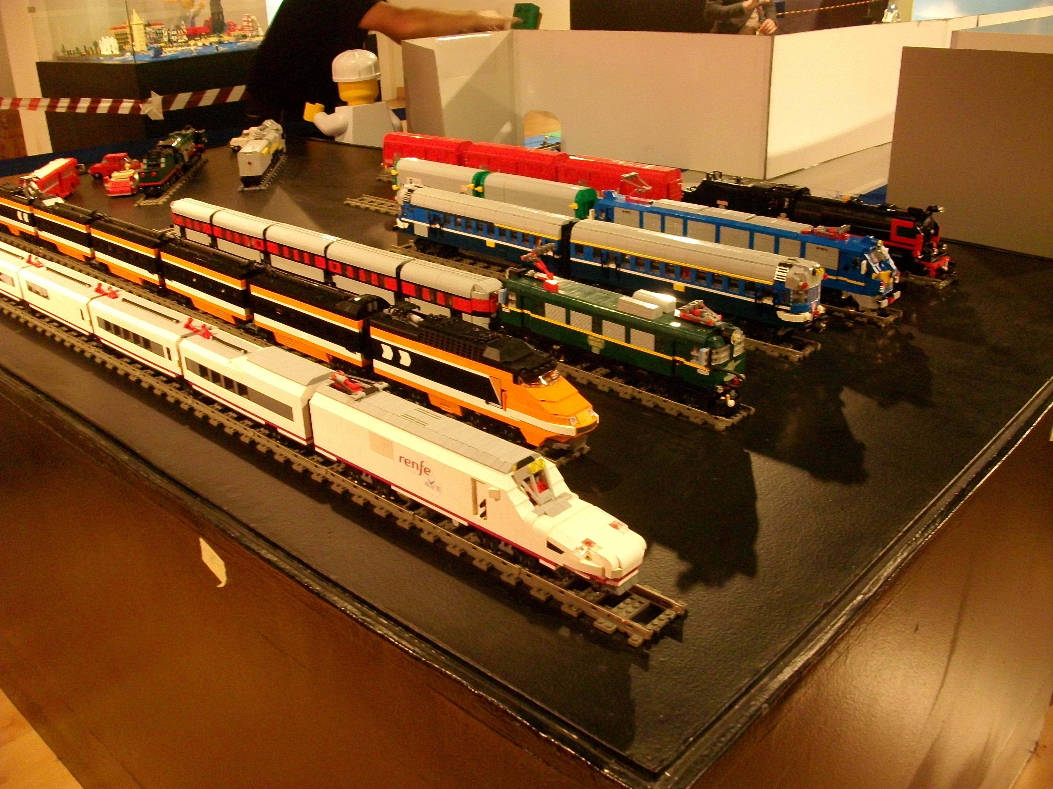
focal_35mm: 32
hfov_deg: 56.8
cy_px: 394
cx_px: 526
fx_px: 973
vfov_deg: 44.2
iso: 320
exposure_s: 1/8.11
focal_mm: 5.7
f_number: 2.9
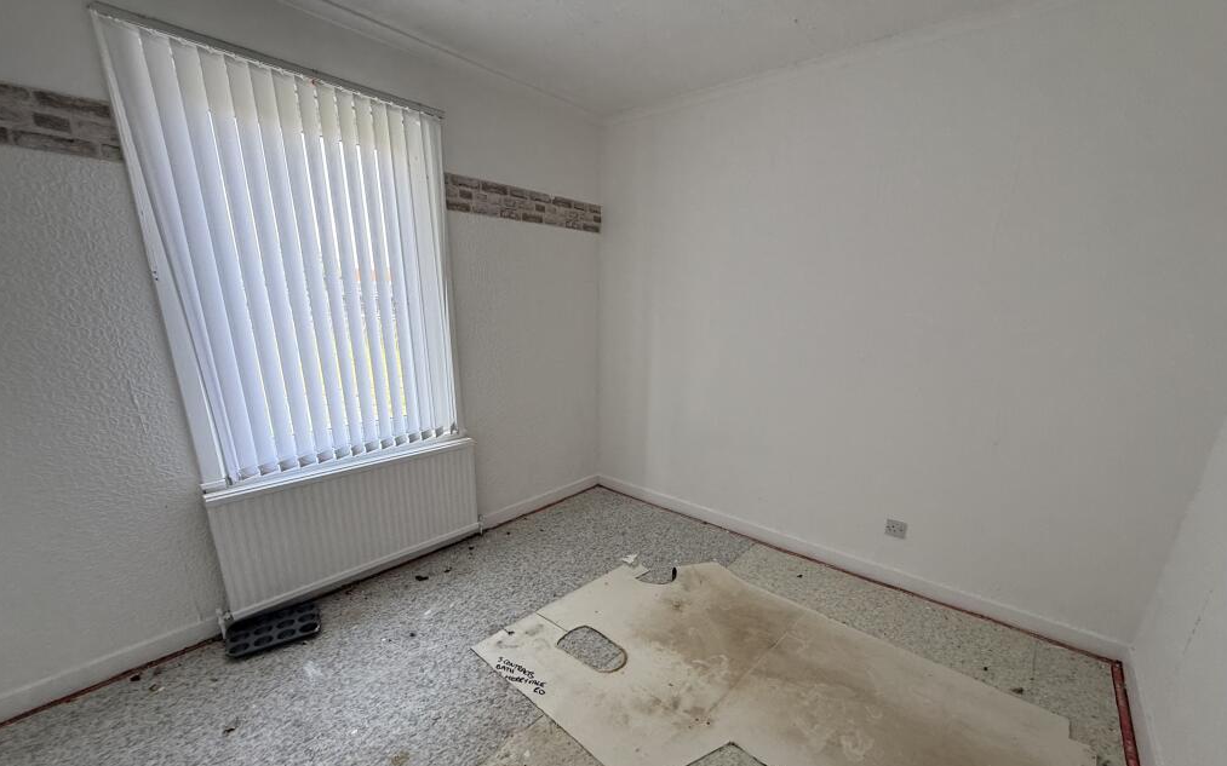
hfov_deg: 101.5
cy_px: 455
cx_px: 613
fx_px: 502
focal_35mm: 15
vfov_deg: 74.1
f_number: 2.2
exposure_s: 1/99
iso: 160
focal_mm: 2.22
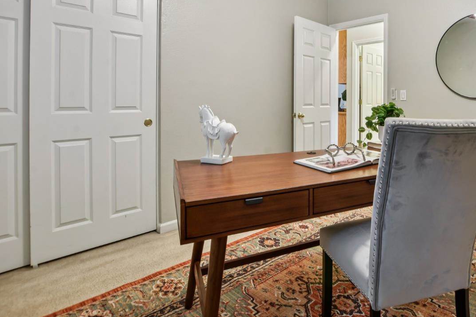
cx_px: 333
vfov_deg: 57.7
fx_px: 278
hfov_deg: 77.4
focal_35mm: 21
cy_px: 97
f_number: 8
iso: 100
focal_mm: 10
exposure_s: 2
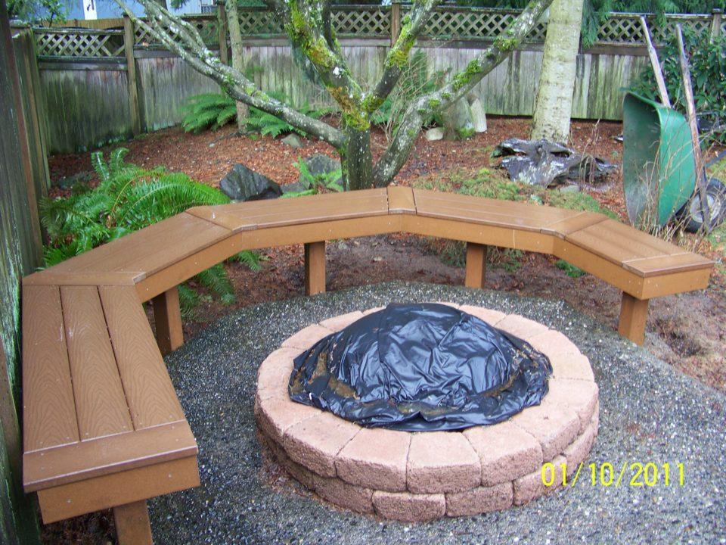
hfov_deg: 51.4
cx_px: 363
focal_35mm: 36
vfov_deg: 39.7
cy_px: 272
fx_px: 755
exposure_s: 1/15
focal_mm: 5.85
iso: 64
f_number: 2.8
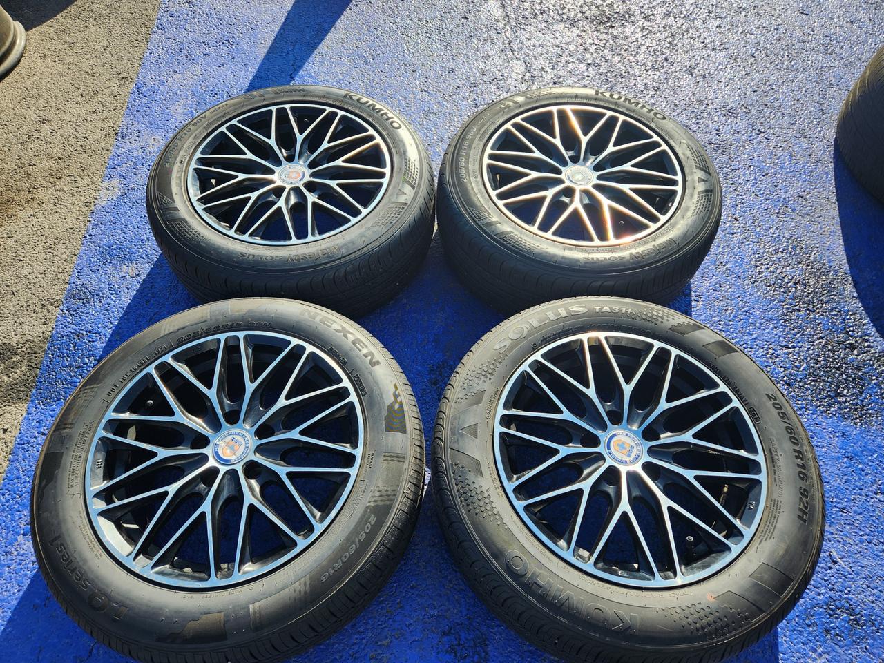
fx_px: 587
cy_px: 332
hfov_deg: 73.9
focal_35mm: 23
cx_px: 442
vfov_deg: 58.9
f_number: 1.8
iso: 20
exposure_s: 1/744
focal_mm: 5.4
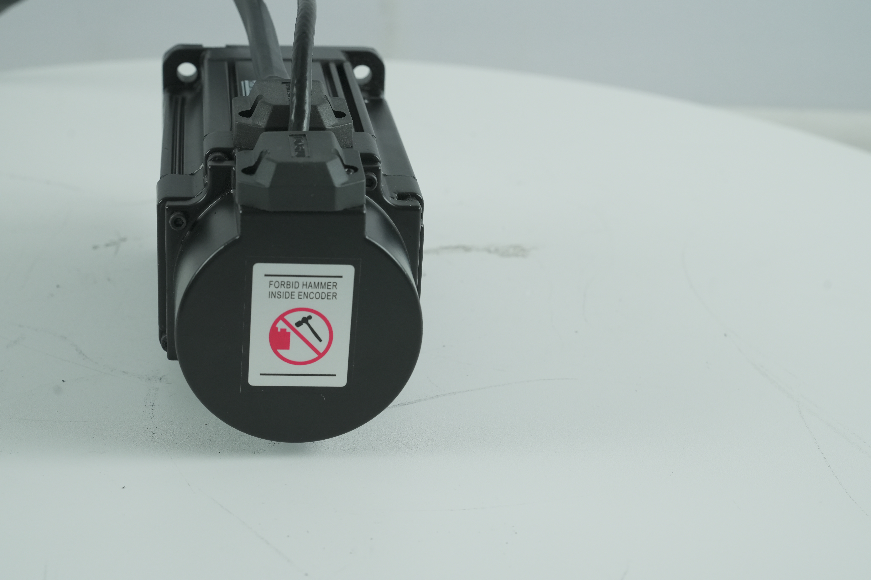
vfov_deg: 20.9
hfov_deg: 30.9
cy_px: 277
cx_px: 377
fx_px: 1572
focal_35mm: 65
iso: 1000
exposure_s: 1/50
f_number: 9
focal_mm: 55
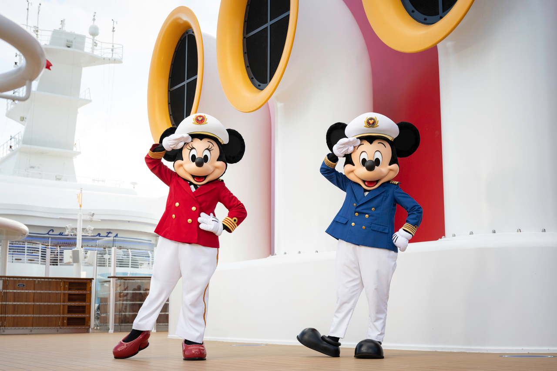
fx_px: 696
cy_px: 186
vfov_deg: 29.9
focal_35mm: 45
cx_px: 278
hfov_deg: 43.6
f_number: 5.6
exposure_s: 1/400
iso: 320
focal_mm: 45
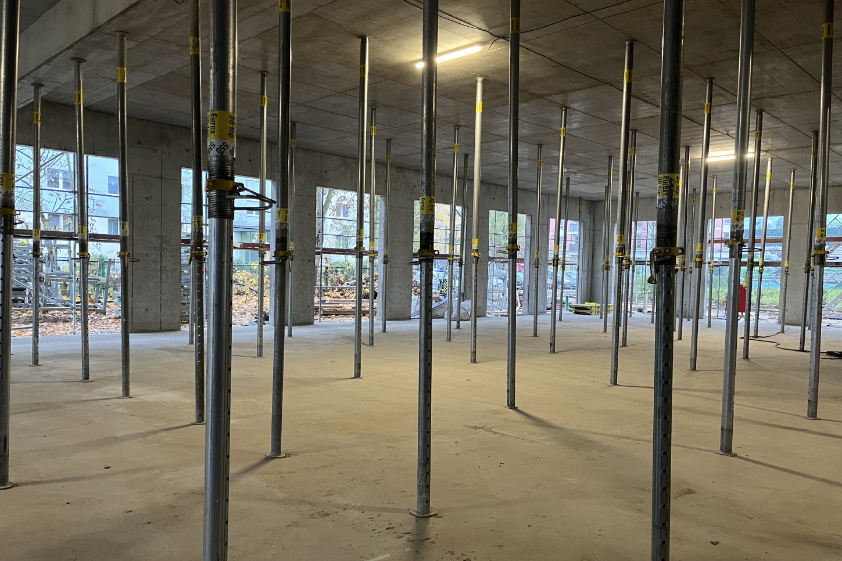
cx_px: 411
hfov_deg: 65.5
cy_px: 302
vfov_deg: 46.4
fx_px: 655
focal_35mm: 28
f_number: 1.6
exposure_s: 1/50
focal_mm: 5.1
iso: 320
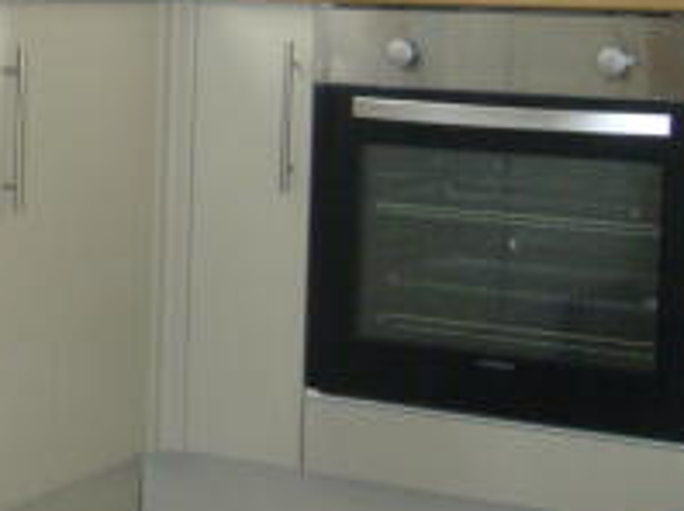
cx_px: -192
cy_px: 102
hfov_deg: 17.9
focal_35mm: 103
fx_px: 2033
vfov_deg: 14.3
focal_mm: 5.8
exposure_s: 1/30
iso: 160
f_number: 2.8
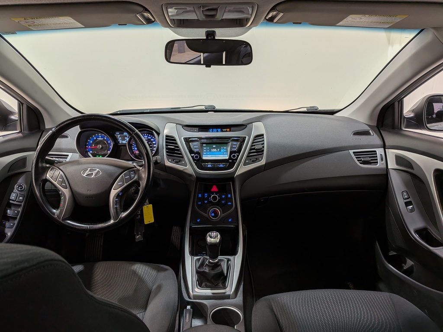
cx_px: 222
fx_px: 307
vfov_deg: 56.8
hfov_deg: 71.6
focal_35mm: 24
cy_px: 166
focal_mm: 4.53
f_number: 1.7
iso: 28
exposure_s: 1/128
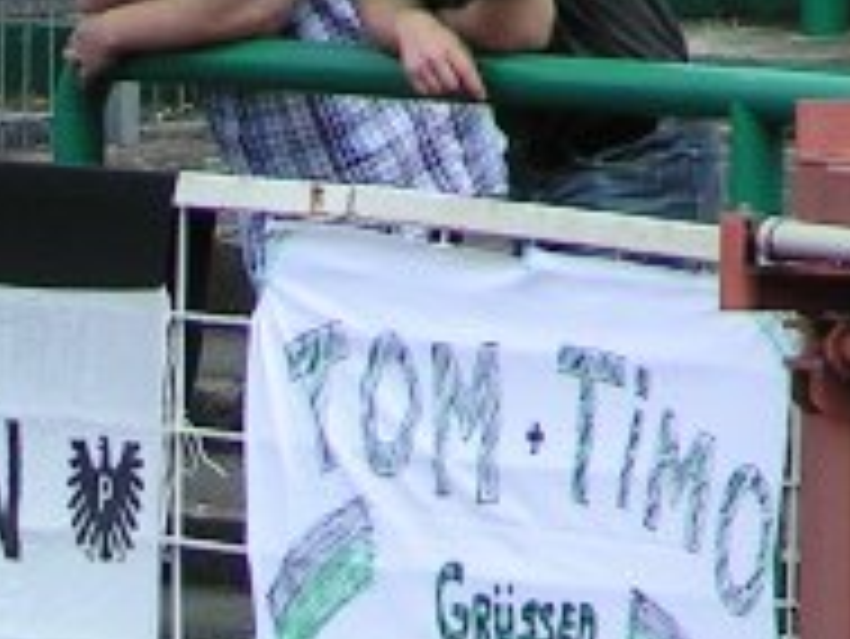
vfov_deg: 0.9
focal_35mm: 1608
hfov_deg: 1.2
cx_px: -324
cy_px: 868
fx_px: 39510
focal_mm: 58
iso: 50
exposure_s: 1/500
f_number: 4.5
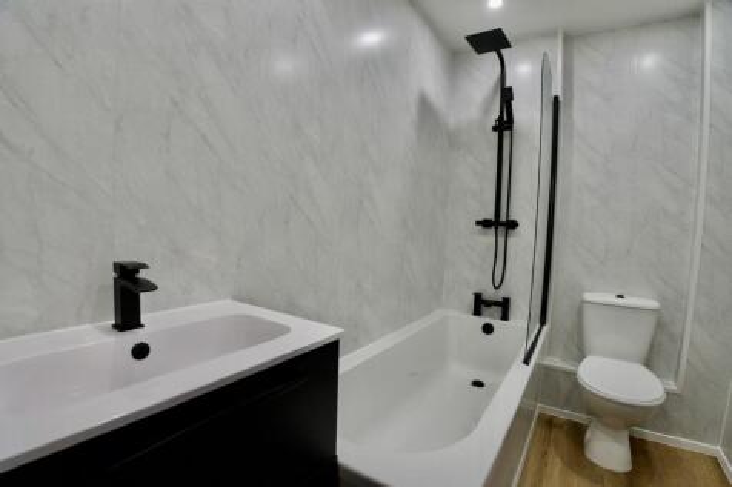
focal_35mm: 16
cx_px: 366
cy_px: 244
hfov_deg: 96.8
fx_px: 325
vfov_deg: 73.7
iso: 4000
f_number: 7.1
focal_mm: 16
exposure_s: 1/160
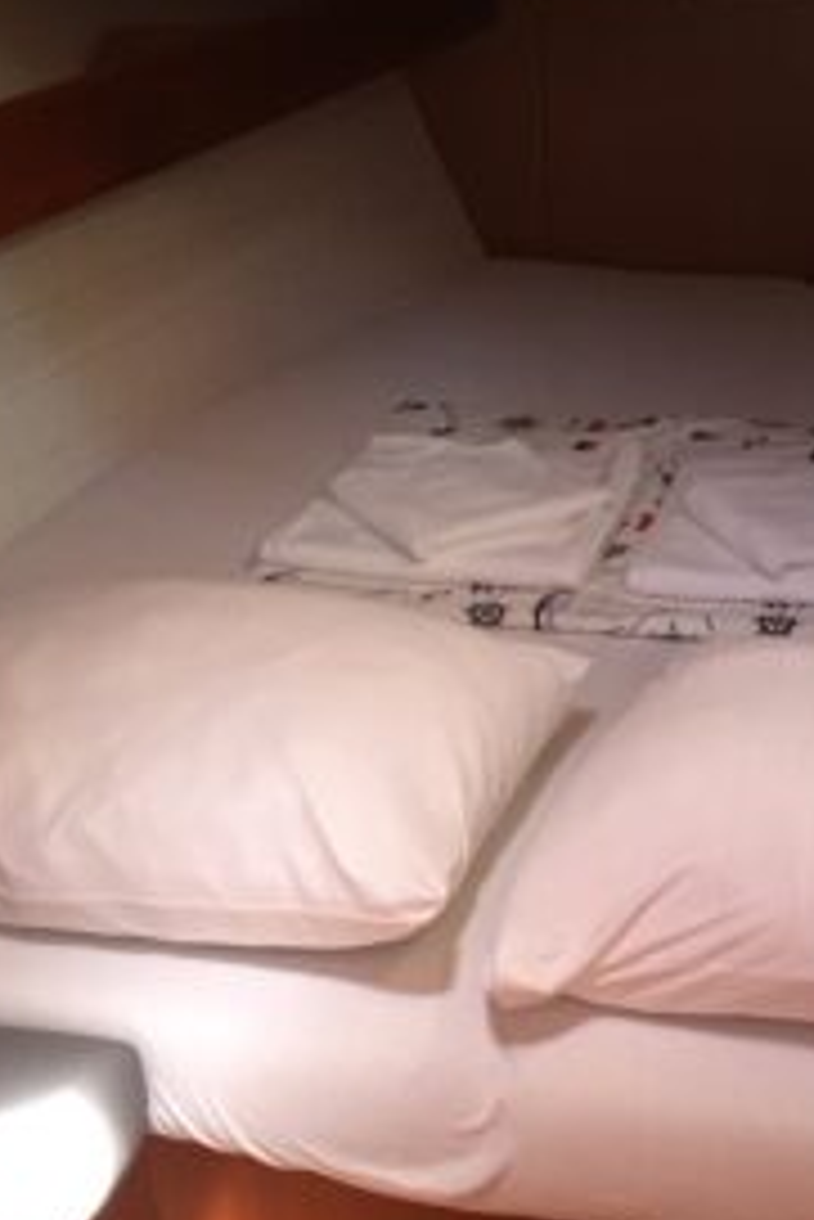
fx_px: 1761
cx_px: 488
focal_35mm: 52
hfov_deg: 26.0
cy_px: 734
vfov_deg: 38.0
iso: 125
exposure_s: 1/33
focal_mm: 4.15
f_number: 2.2
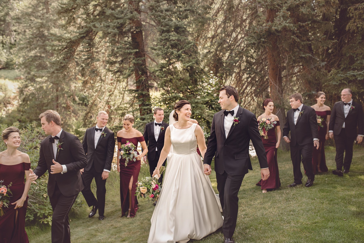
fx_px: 354
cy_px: 122
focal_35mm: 35
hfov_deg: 54.4
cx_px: 182
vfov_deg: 37.9
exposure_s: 1/320
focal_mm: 35
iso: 200
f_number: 2.8
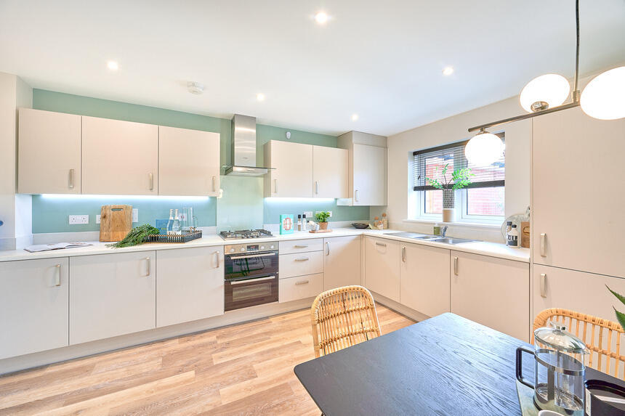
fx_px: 243
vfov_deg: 81.2
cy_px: 208
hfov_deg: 104.3
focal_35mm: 14
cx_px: 312
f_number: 10
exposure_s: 1/6
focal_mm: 14
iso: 100
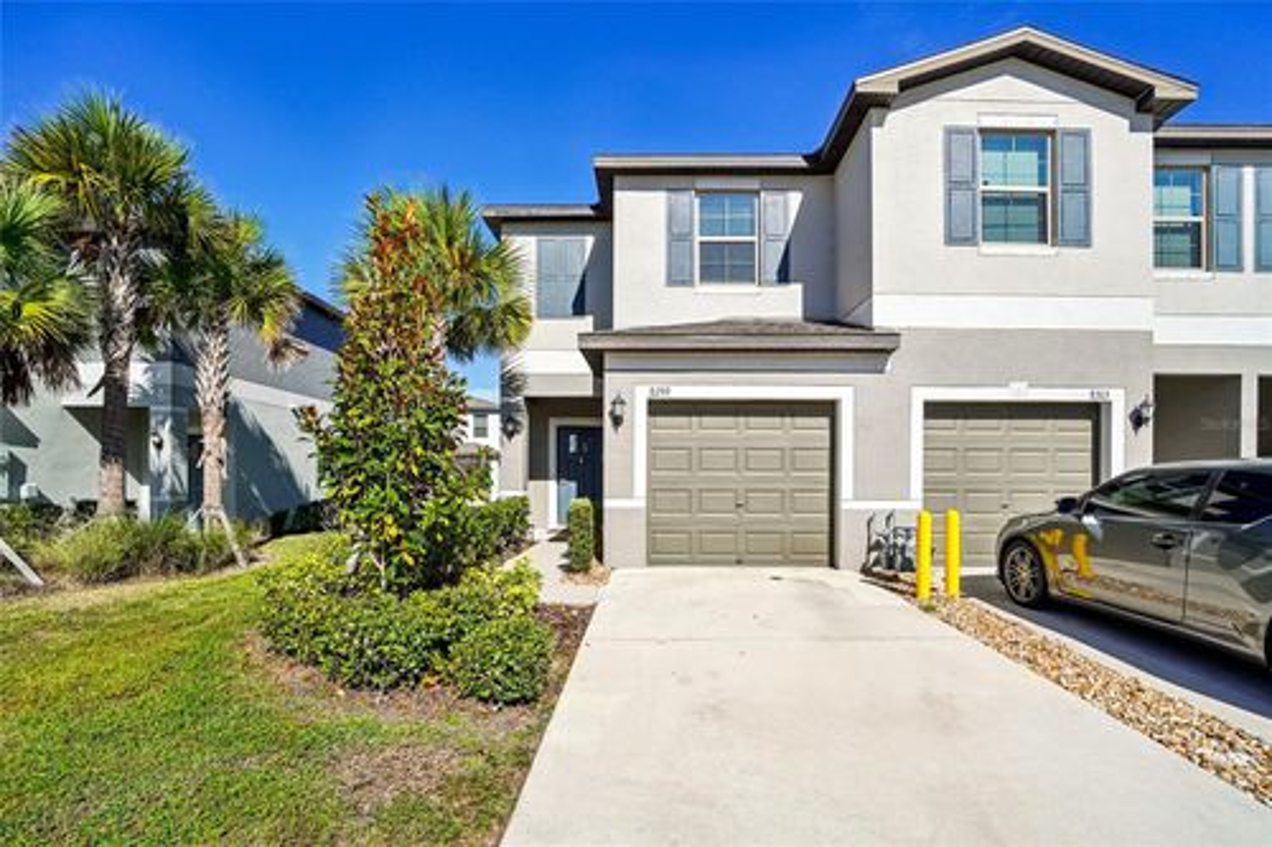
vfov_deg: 72.0
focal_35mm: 16
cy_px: 424
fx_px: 583
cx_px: 636
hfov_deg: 95.0
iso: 100
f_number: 8
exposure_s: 1/500
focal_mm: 11
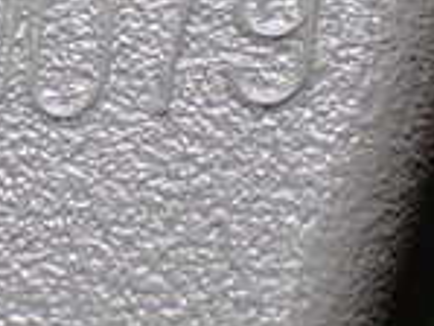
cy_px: 111
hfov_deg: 10.1
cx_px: -245
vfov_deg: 7.9
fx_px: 2372
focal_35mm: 189
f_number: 3.1
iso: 500
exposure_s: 1/200
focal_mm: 8.4
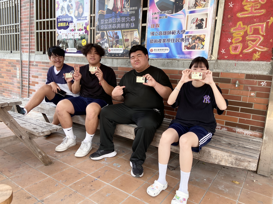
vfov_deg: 53.1
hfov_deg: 67.3
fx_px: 205
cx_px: 136
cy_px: 102
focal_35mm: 26
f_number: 1.8
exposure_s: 1/151
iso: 32
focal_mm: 4.25
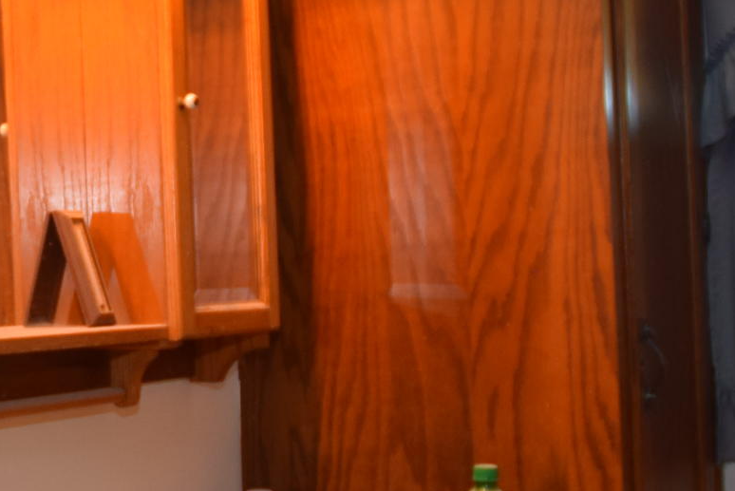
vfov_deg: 23.4
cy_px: 280
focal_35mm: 58
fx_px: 1185
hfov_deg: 31.4
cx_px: -27
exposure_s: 1/60
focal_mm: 10
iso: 360
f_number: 3.5
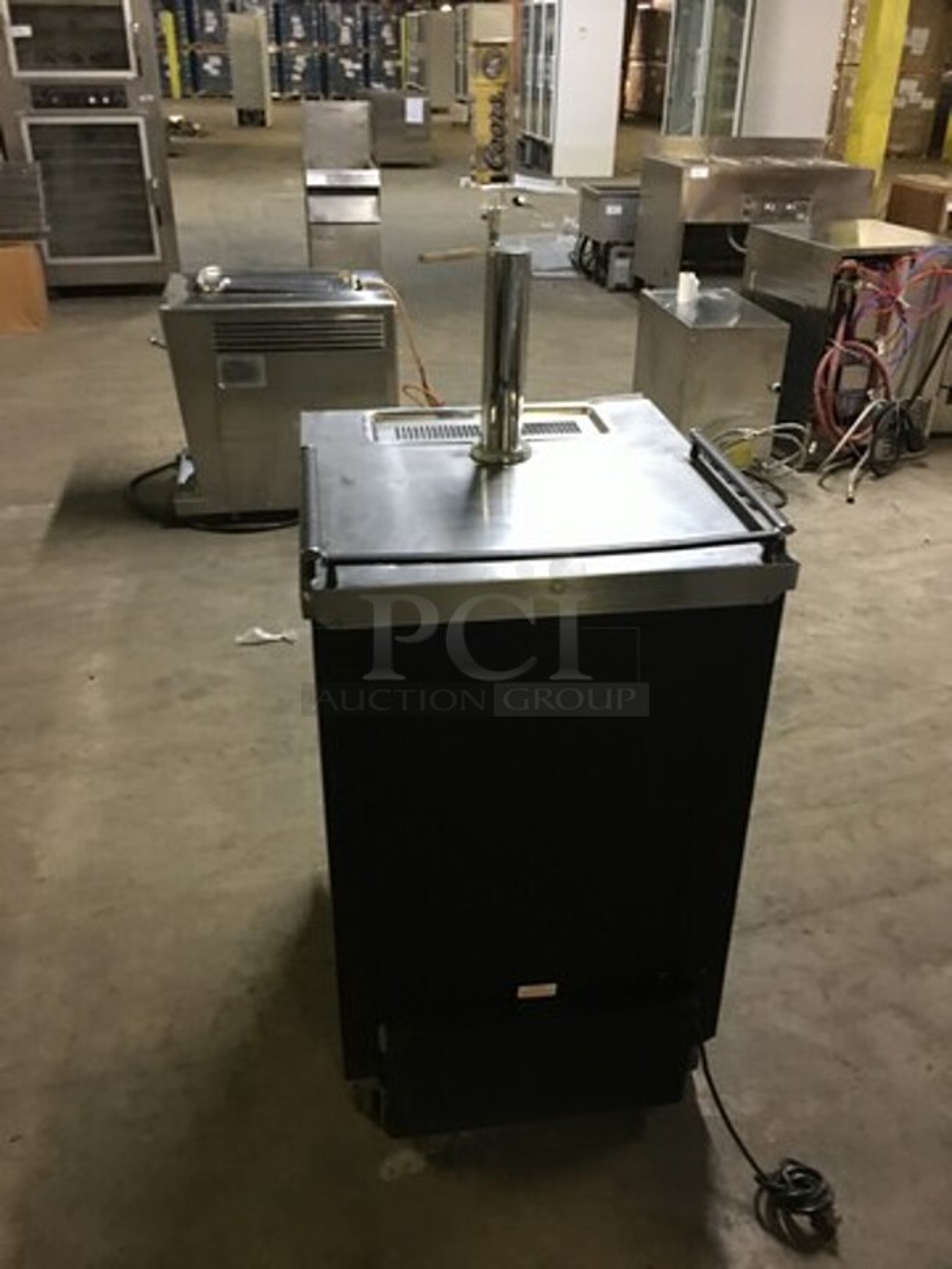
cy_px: 634
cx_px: 476
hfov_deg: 48.2
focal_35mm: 29
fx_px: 1063
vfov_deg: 61.7
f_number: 2.2
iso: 64
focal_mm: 4.15
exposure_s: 1/4
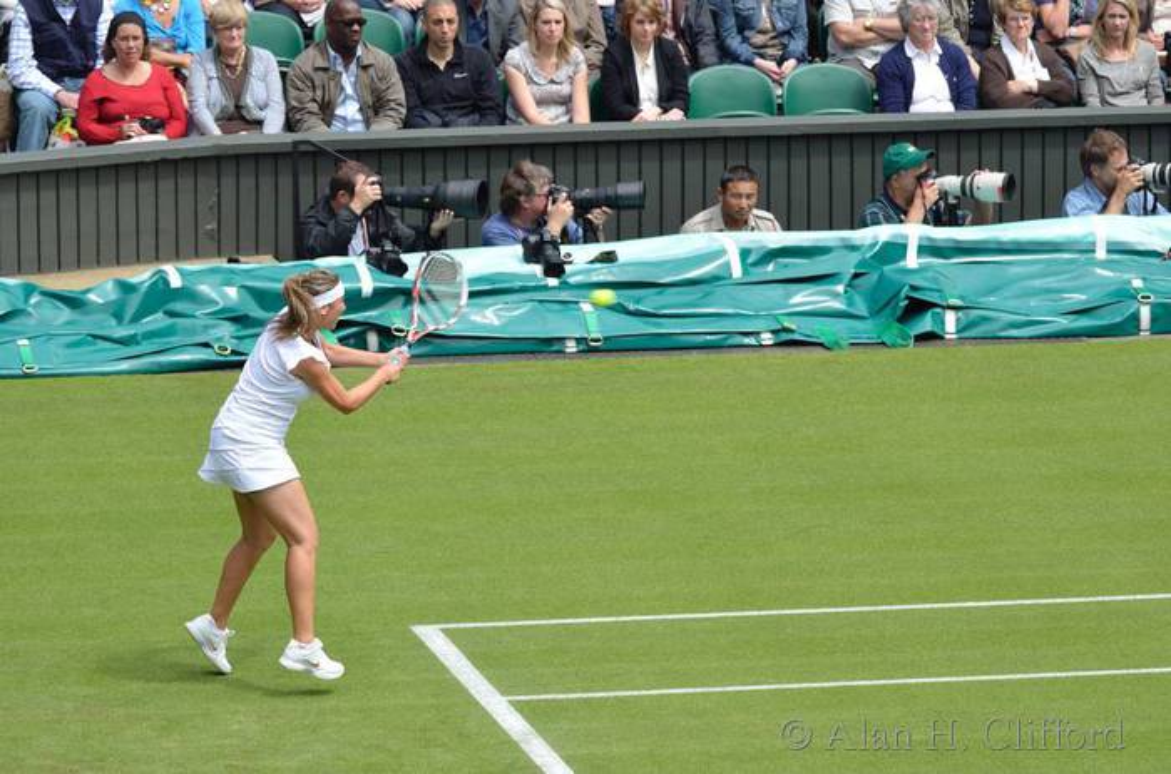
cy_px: 387
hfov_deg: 6.0
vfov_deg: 4.0
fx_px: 11194
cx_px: 586
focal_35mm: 345
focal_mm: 230
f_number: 5.3
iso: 200
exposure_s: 1/640
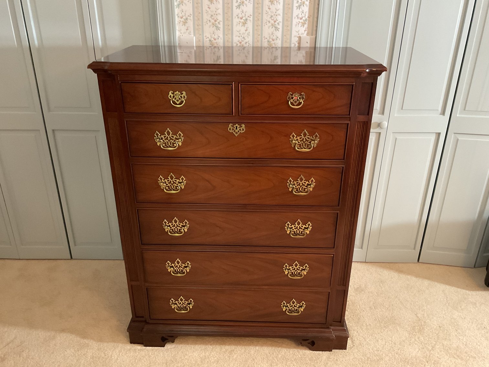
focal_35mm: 29
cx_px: 244
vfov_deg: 48.2
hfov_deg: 61.7
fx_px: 410
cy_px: 184
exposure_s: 1/30
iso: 250
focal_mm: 3
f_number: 1.8
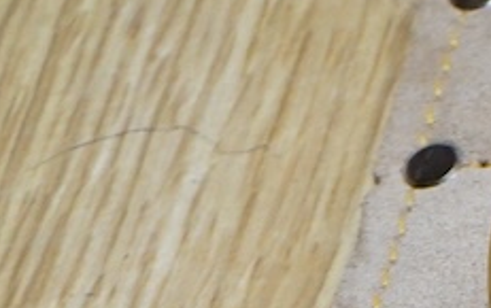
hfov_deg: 5.6
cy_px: 1195
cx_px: 1614
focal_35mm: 348
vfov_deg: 3.6
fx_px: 4662
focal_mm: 46
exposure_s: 1/80
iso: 2500
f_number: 6.3
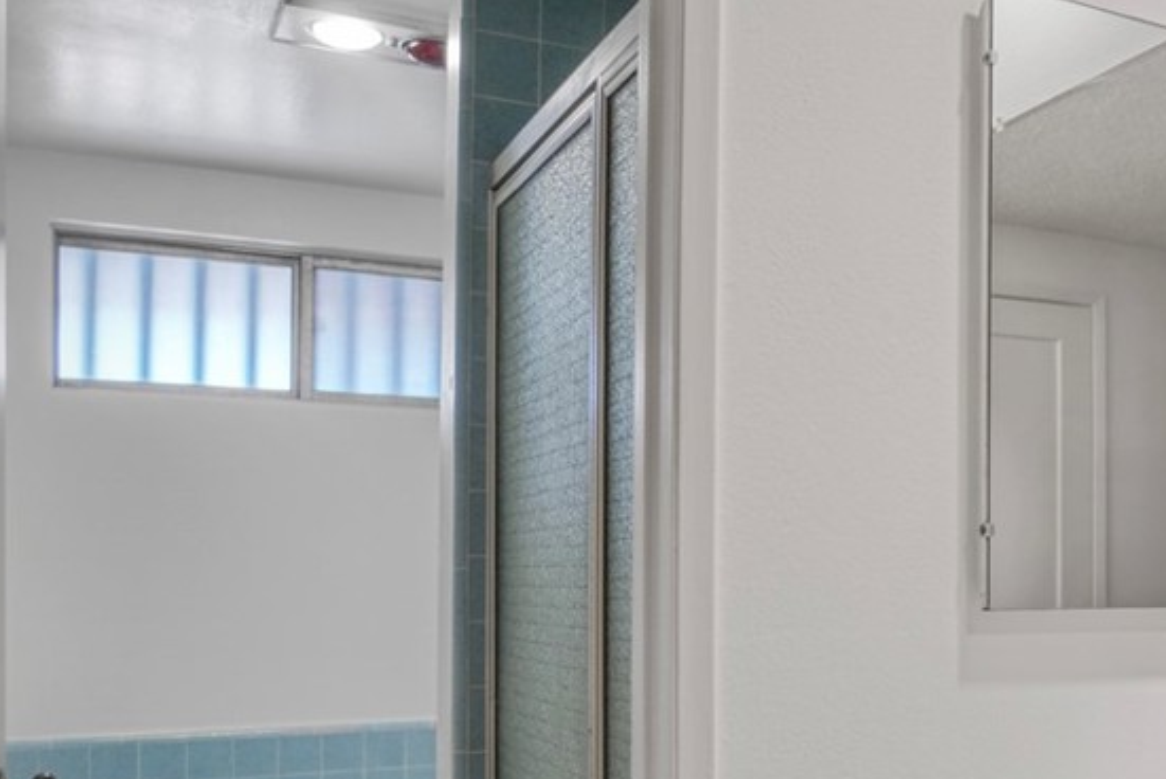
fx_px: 1264
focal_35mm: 39
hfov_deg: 46.0
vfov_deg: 33.6
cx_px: 990
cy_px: 585
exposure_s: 1/30
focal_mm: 14
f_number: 4
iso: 800
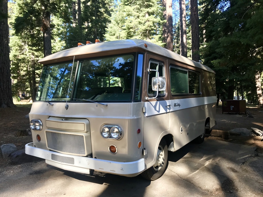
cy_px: 98
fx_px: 213
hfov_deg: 63.4
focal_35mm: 28
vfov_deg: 49.7
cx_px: 132
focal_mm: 3.99
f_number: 1.8
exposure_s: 1/120
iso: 25
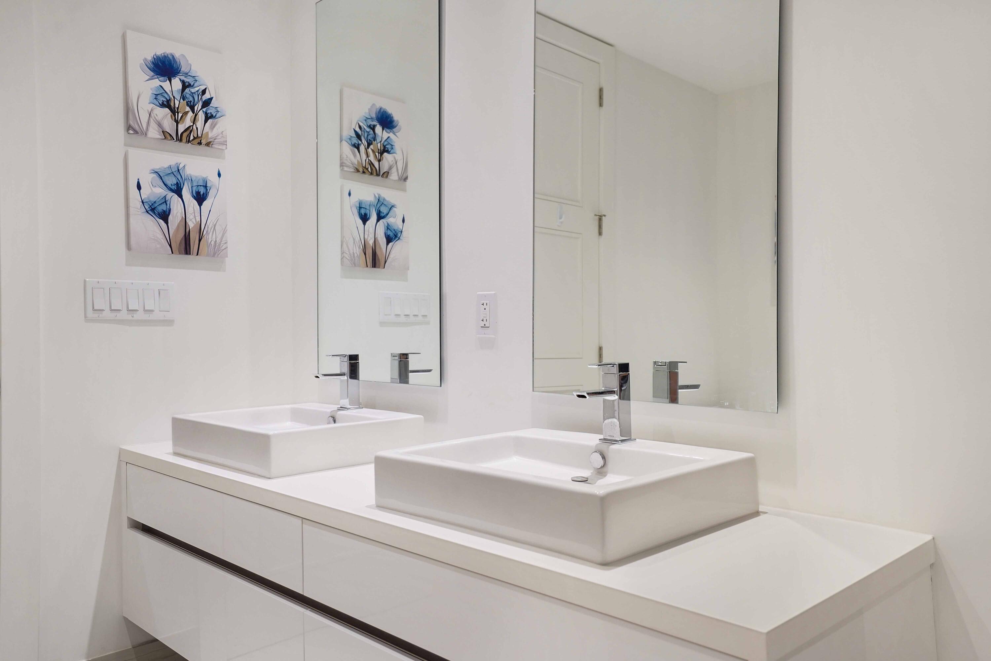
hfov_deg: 65.5
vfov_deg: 46.4
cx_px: 496
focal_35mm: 28
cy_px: 330
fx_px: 771
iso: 1250
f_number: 5
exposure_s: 1/200
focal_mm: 28
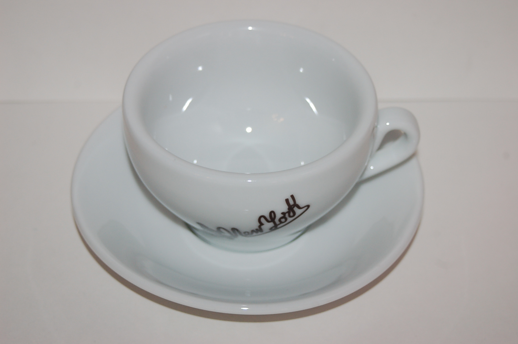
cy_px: 172
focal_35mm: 112
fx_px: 1617
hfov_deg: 18.2
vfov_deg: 12.2
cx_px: 259
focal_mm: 75
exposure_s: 1/60
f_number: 5.6
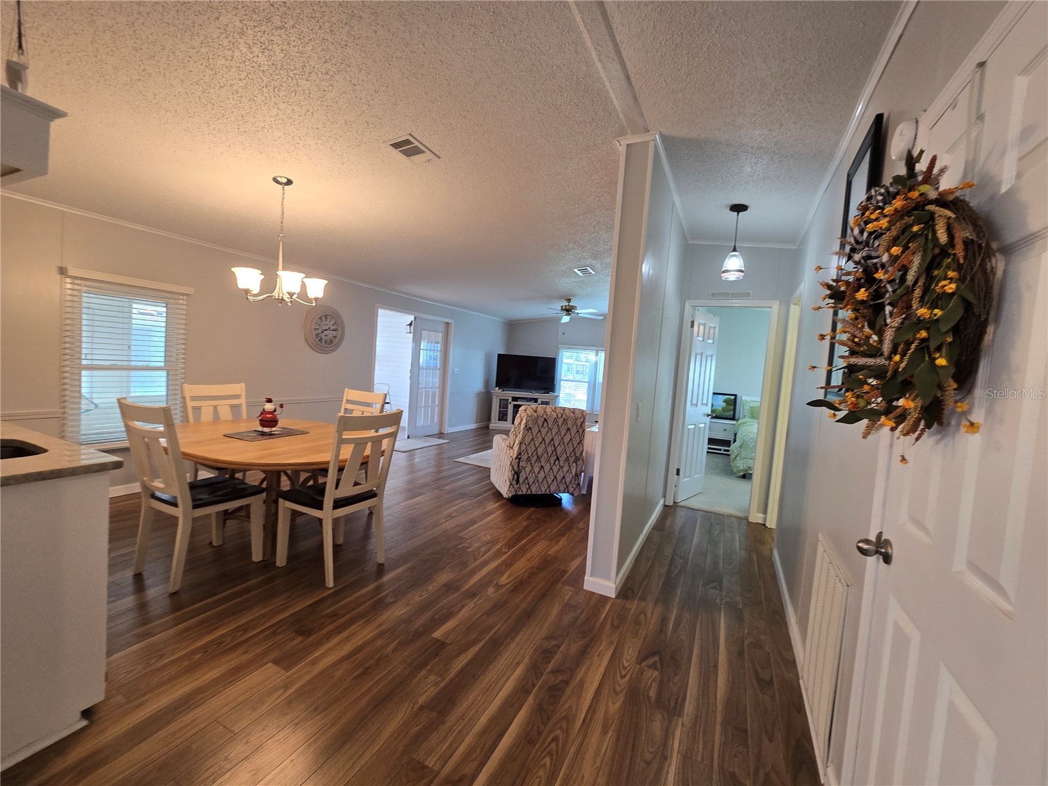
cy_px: 393
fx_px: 394
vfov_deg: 89.9
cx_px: 524
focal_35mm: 13
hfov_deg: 106.2
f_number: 2.2
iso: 125
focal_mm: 2.2
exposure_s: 1/60
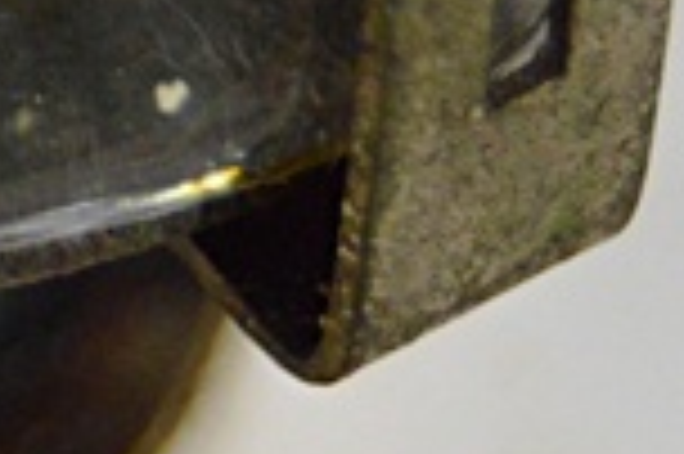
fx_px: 10273
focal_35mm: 541
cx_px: -954
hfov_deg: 3.8
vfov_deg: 2.5
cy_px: -793
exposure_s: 1/60
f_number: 5.6
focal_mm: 55
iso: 1250
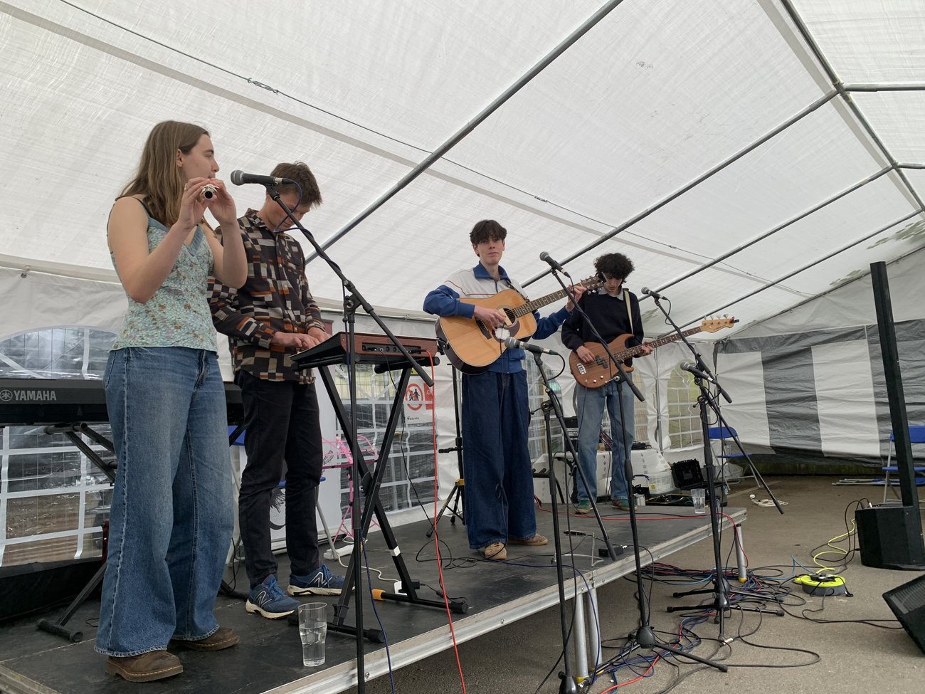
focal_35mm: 26
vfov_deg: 53.1
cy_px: 347
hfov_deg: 67.3
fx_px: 695
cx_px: 462
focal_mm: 4.25
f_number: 1.8
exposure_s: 1/121
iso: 32
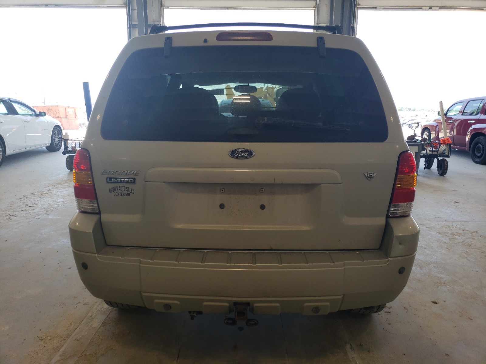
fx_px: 365
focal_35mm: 26
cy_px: 182
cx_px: 243
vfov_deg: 53.1
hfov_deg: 67.3
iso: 50
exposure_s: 1/256
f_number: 1.5
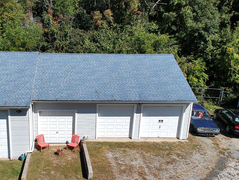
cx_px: 71
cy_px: 118
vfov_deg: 35.7
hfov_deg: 45.7
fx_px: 276
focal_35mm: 40
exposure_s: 1/1600
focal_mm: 4.49
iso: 100
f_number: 2.6
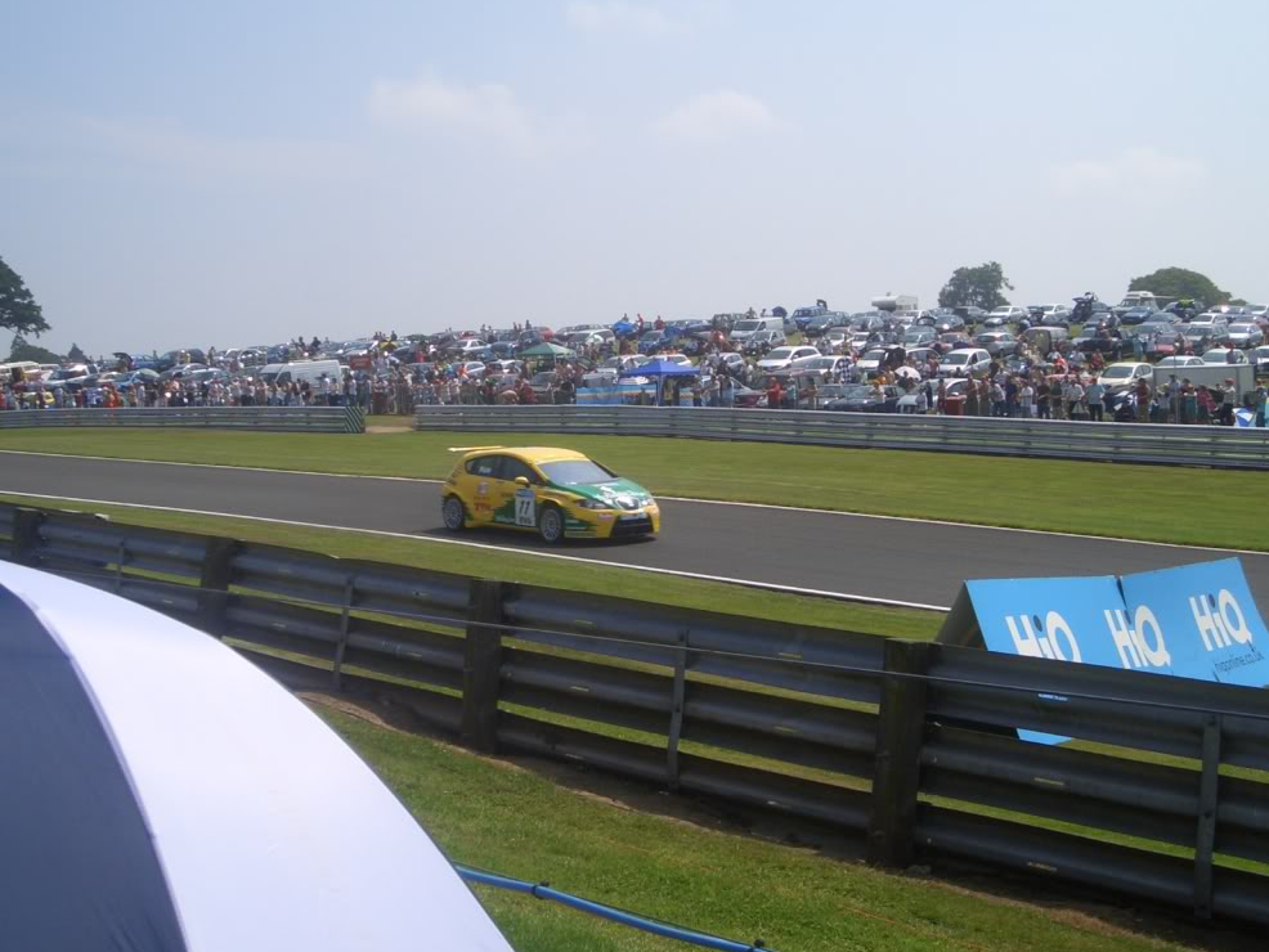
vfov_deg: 27.0
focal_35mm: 54
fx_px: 1980
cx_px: 618
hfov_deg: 35.5
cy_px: 486
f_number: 4.6
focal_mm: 6.9
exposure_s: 1/640
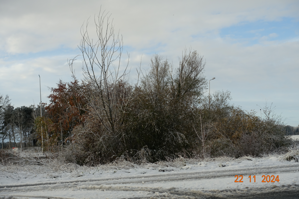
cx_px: 150
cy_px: 100
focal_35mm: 54
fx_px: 448
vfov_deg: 25.1
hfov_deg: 36.9
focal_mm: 19.67
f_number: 2.8
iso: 125
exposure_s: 1/125
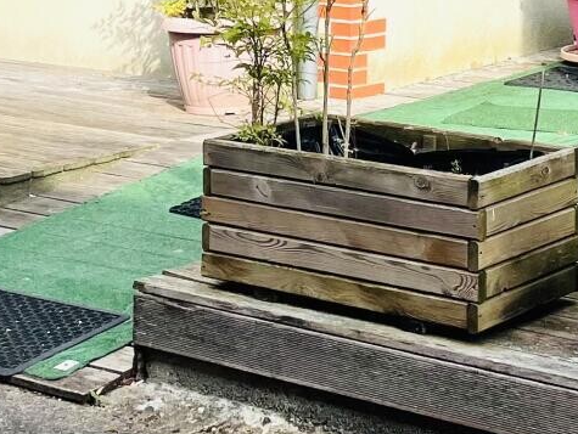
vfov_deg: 13.4
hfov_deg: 18.4
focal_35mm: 105
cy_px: -177
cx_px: 531
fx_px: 1755
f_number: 1.6
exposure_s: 1/2132
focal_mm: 4.2
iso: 32
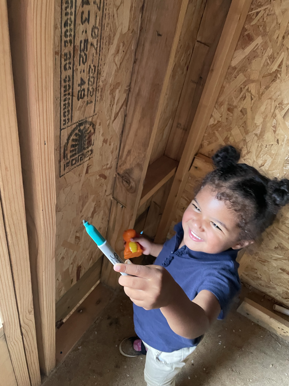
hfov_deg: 53.1
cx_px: 144
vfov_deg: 67.3
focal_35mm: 26
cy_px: 193
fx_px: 289
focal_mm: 4.2
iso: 400
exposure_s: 1/60
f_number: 1.6
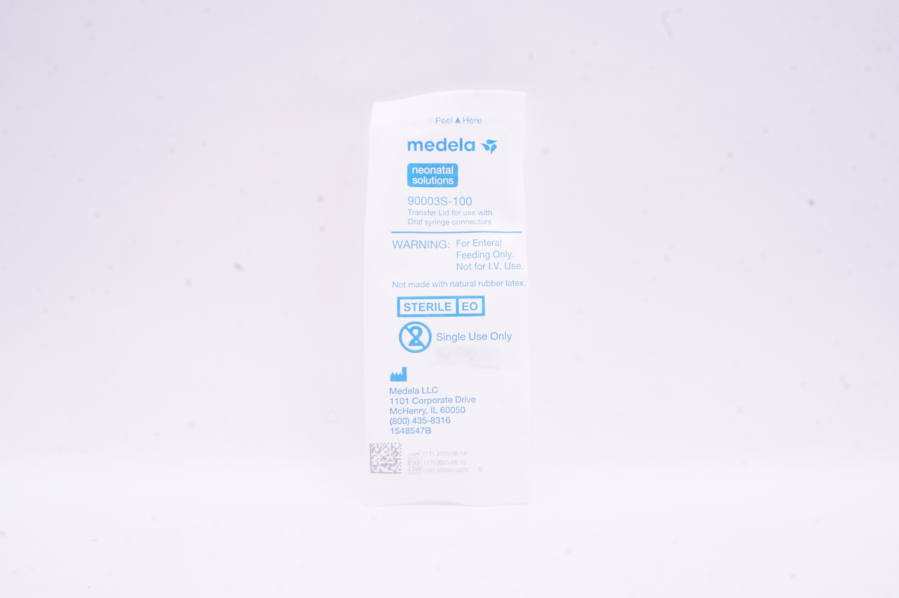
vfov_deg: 36.8
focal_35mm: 36
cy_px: 299
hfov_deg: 53.2
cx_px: 450
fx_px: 898
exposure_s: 1/20
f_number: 20
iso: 1600
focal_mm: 24
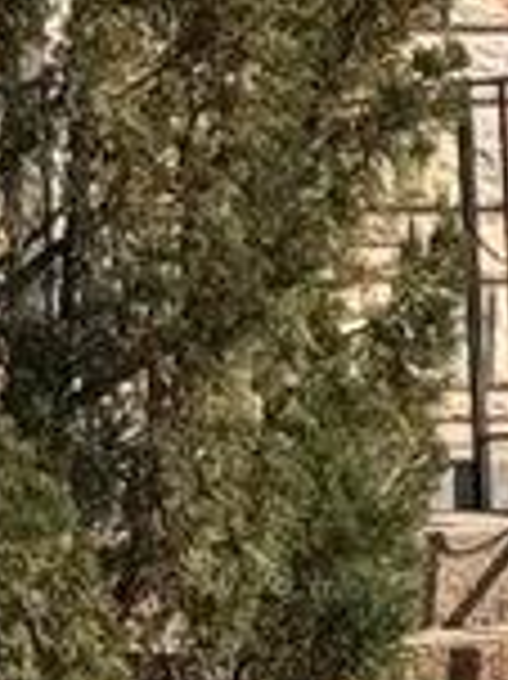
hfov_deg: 3.4
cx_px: -299
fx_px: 8524
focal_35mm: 435
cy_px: -549
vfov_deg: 4.5
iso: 64
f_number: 1.78
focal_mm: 6.76
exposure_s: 1/2959
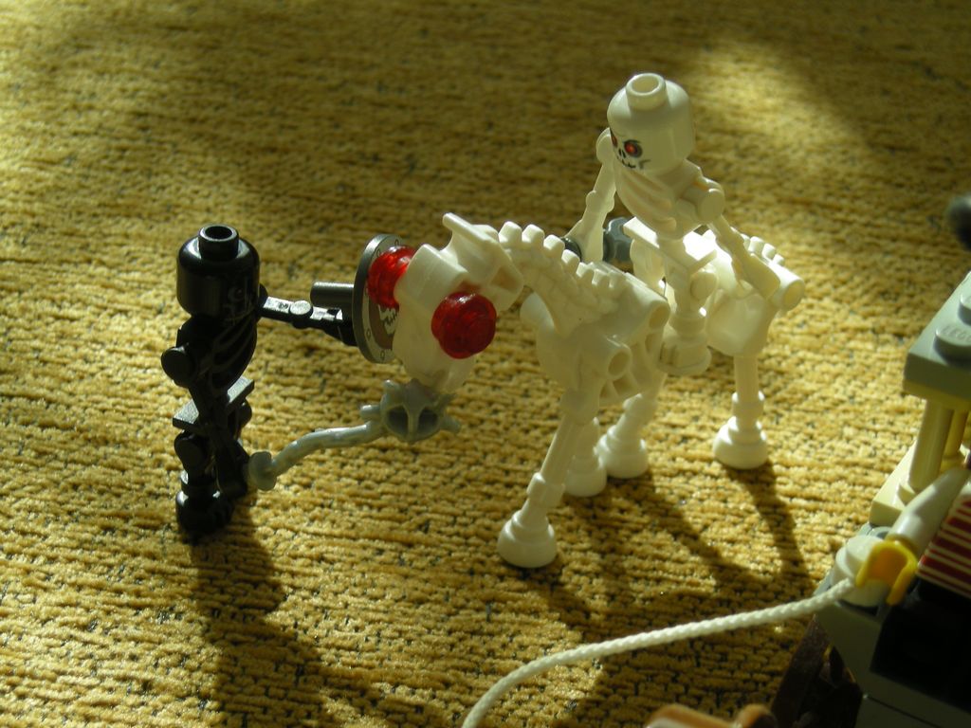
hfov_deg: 25.7
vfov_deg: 19.4
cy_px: 364
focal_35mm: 76
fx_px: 2132
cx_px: 486
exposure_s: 1/122
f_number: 3.9
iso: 50
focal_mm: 12.3
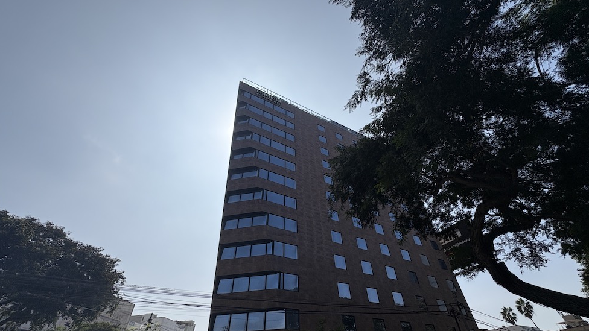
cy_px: 182
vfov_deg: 66.9
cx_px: 302
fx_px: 250
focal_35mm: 16
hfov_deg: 99.4
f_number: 2.2
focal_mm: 2.22
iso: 64
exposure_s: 1/5263
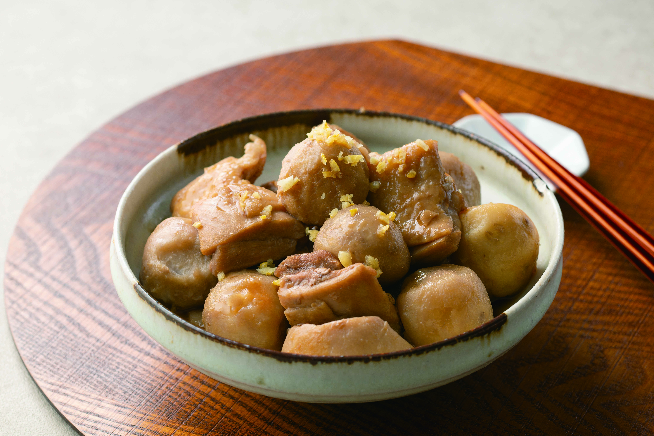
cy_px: 218
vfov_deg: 16.1
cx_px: 327
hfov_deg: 23.9
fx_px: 1544
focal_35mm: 85
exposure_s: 1/125
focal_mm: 85
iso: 100
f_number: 11
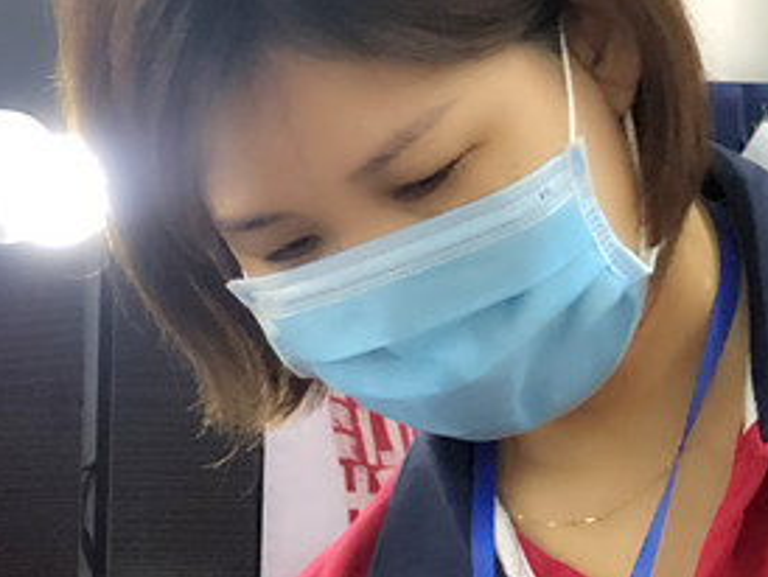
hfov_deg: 10.6
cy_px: 559
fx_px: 4152
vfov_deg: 7.9
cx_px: 261
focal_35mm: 187
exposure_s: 1/33
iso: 400
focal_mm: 6.6
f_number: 2.8
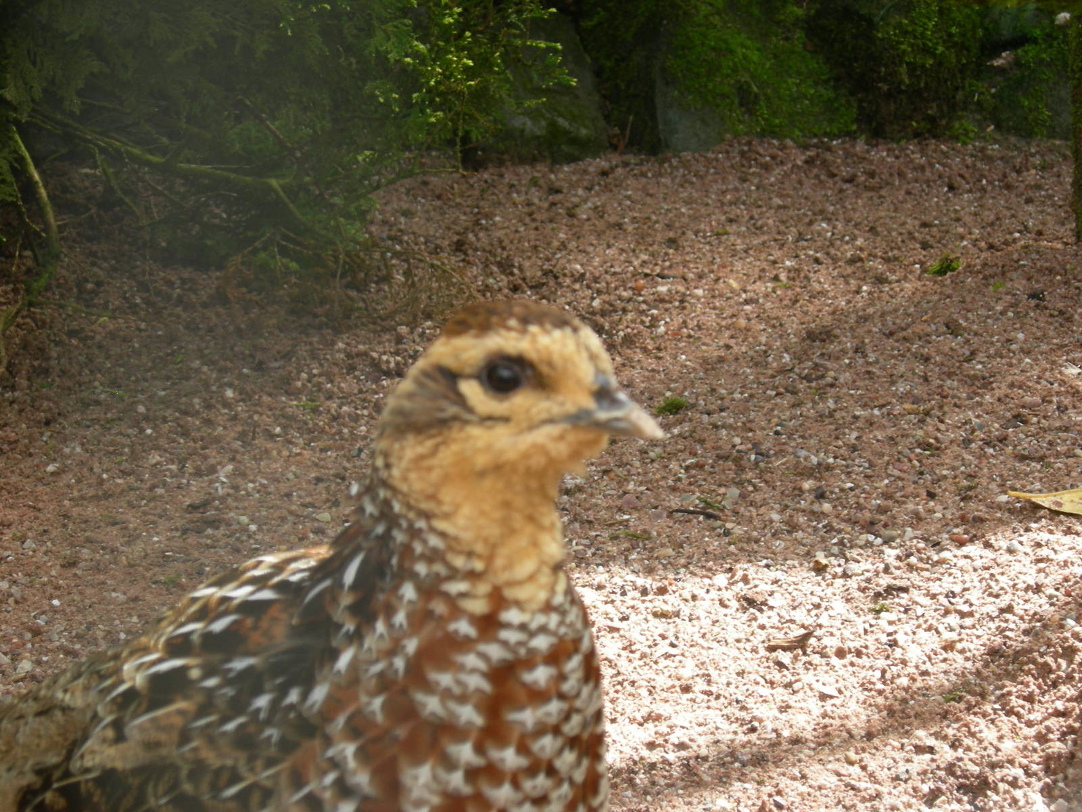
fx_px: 2657
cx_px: 541
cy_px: 406
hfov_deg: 23.0
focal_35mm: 85
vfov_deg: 17.4
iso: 64
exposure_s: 1/88.5
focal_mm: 17.7
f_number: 4.6
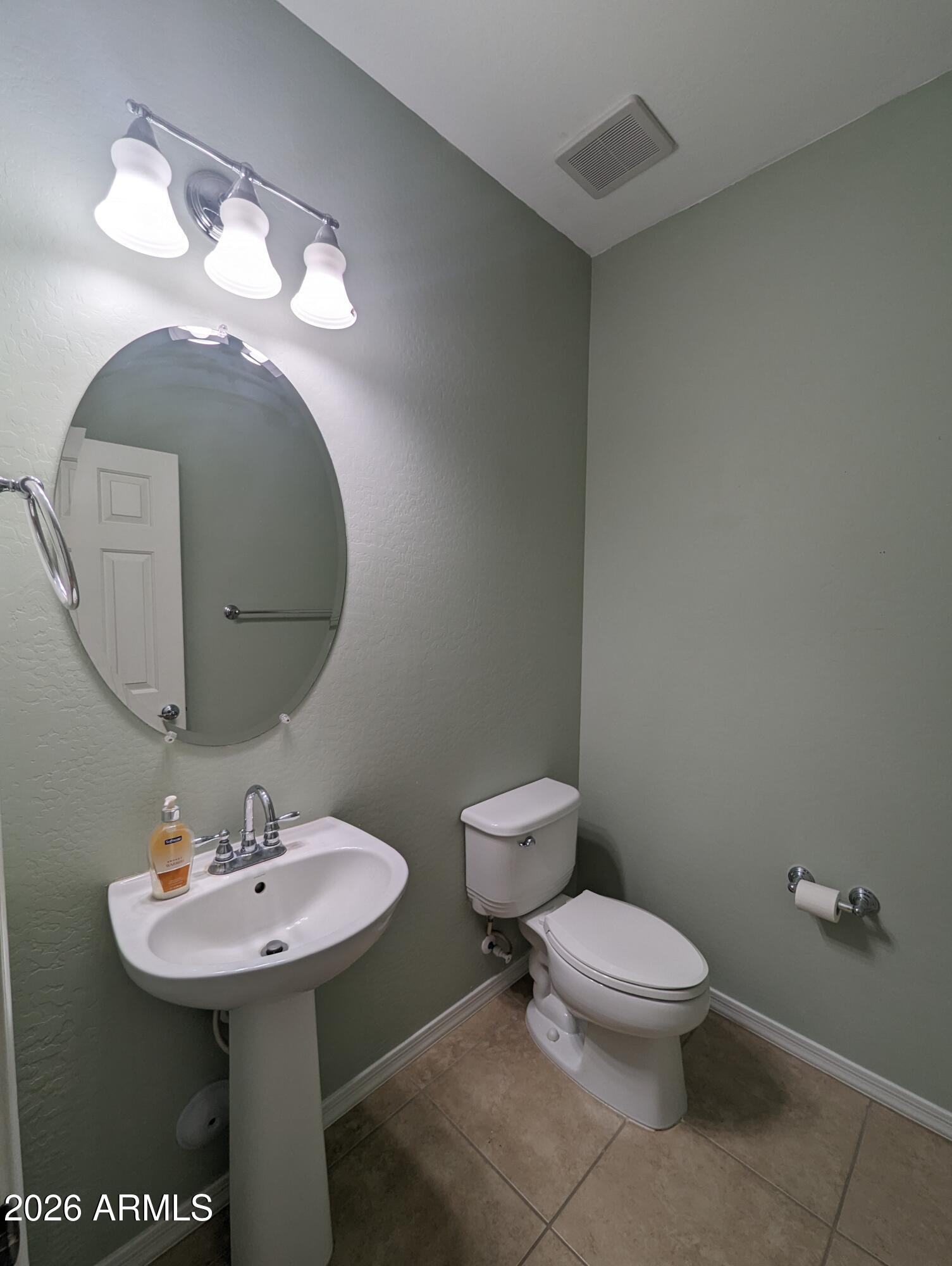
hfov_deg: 90.0
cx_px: 476
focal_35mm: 13
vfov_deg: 106.1
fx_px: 476
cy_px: 633
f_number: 2.2
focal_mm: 1.95
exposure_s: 1/168
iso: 47
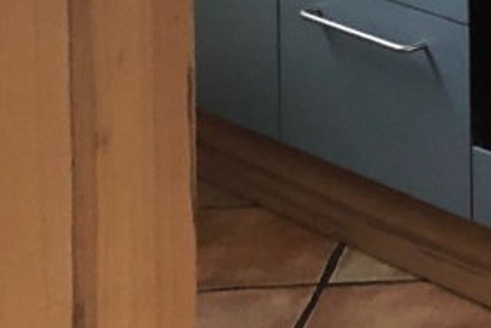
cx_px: 1027
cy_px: -524
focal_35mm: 155
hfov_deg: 11.7
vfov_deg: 8.0
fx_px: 2114
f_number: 1.8
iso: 100
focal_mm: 3.99
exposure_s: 1/13
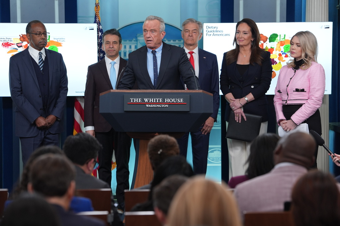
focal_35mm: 100
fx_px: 945
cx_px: 170
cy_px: 113
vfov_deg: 13.7
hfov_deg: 20.4
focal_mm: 100
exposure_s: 1/250
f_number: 2.8
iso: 640
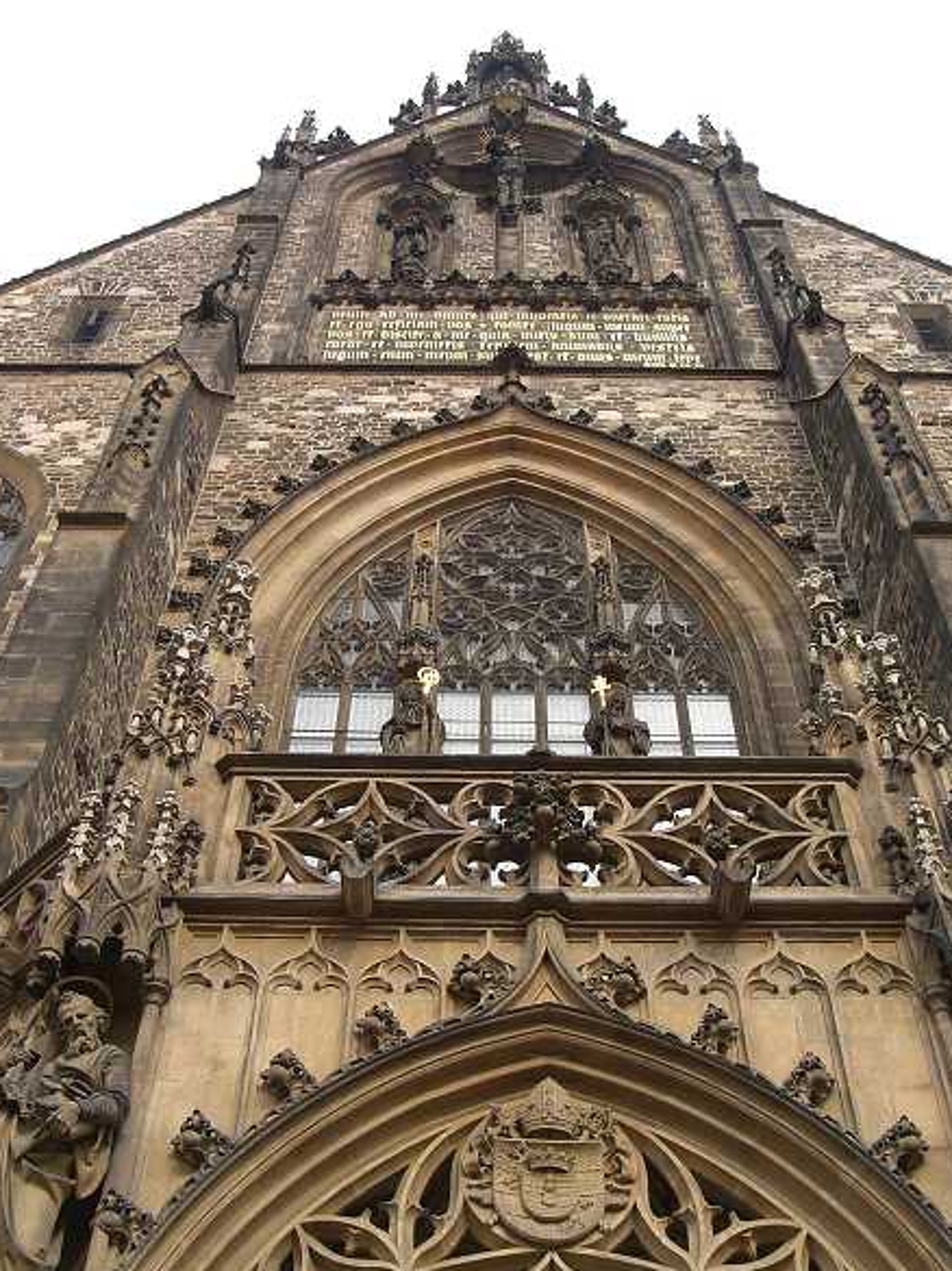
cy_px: 643
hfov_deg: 36.8
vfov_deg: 47.9
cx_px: 480
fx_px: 1432
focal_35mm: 39
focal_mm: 6.3
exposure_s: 1/125
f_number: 4.4
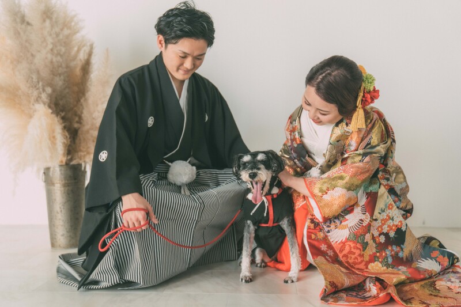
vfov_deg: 33.4
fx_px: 512
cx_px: 230
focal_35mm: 40
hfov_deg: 48.5
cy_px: 154
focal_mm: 40
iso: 640
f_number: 2.8
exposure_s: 1/100
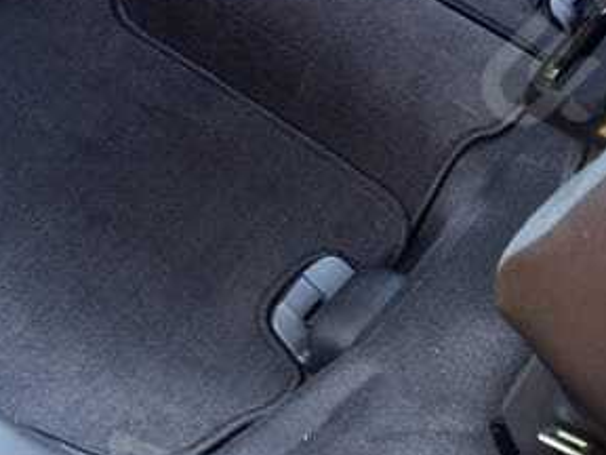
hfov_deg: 27.0
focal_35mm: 72
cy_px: -47
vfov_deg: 19.6
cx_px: 284
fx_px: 1260
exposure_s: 1/15
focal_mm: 18
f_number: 7.1
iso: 800
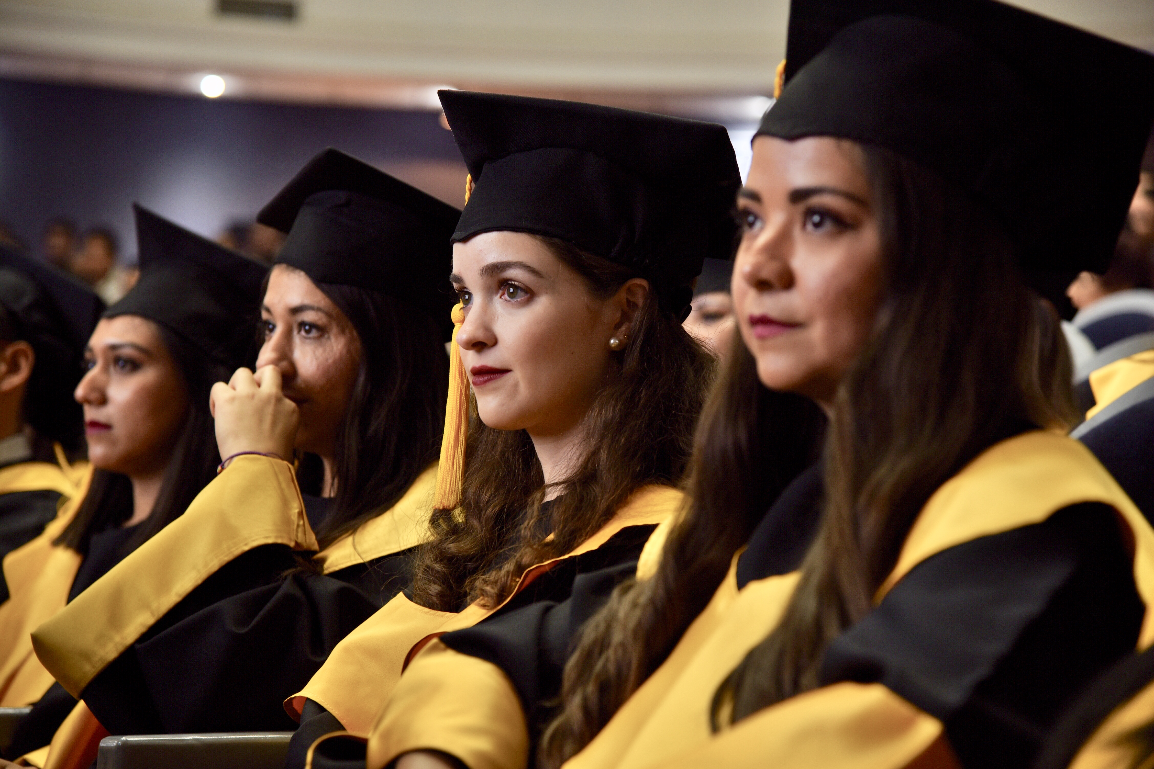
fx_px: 3045
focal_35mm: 95
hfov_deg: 21.5
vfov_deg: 14.4
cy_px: 384
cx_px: 577
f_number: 4.5
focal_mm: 95
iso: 250
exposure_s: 1/13
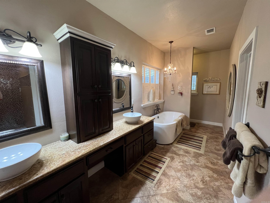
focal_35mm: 13
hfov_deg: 106.2
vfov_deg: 89.9
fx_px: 101
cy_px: 102
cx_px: 135
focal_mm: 1.57
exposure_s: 1/60
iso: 200
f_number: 1.8
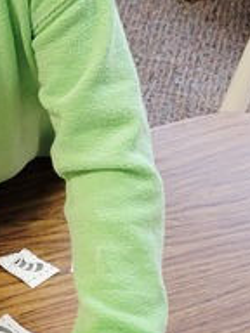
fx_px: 1338
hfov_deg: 10.0
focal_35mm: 139
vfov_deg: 14.2
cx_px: -227
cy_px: 95
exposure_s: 1/120
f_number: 1.8
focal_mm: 5.4
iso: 160
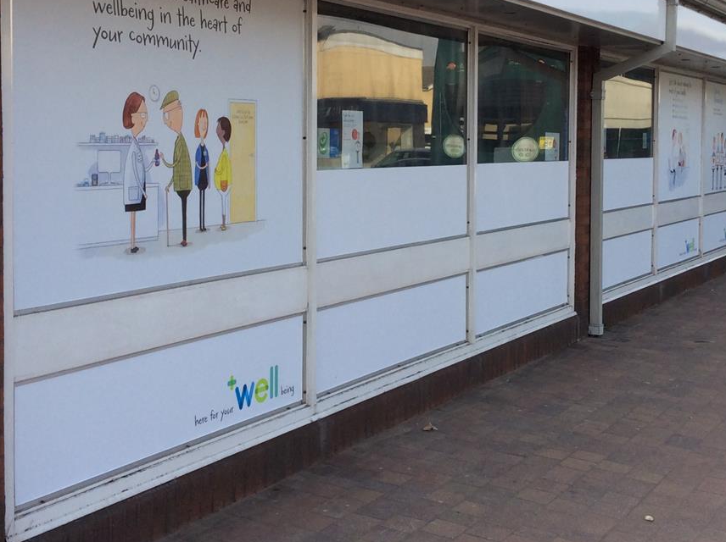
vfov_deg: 26.8
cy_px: 177
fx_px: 1131
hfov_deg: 35.6
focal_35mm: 54
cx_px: 373
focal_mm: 3.3
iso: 32
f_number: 2.4
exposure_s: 1/534
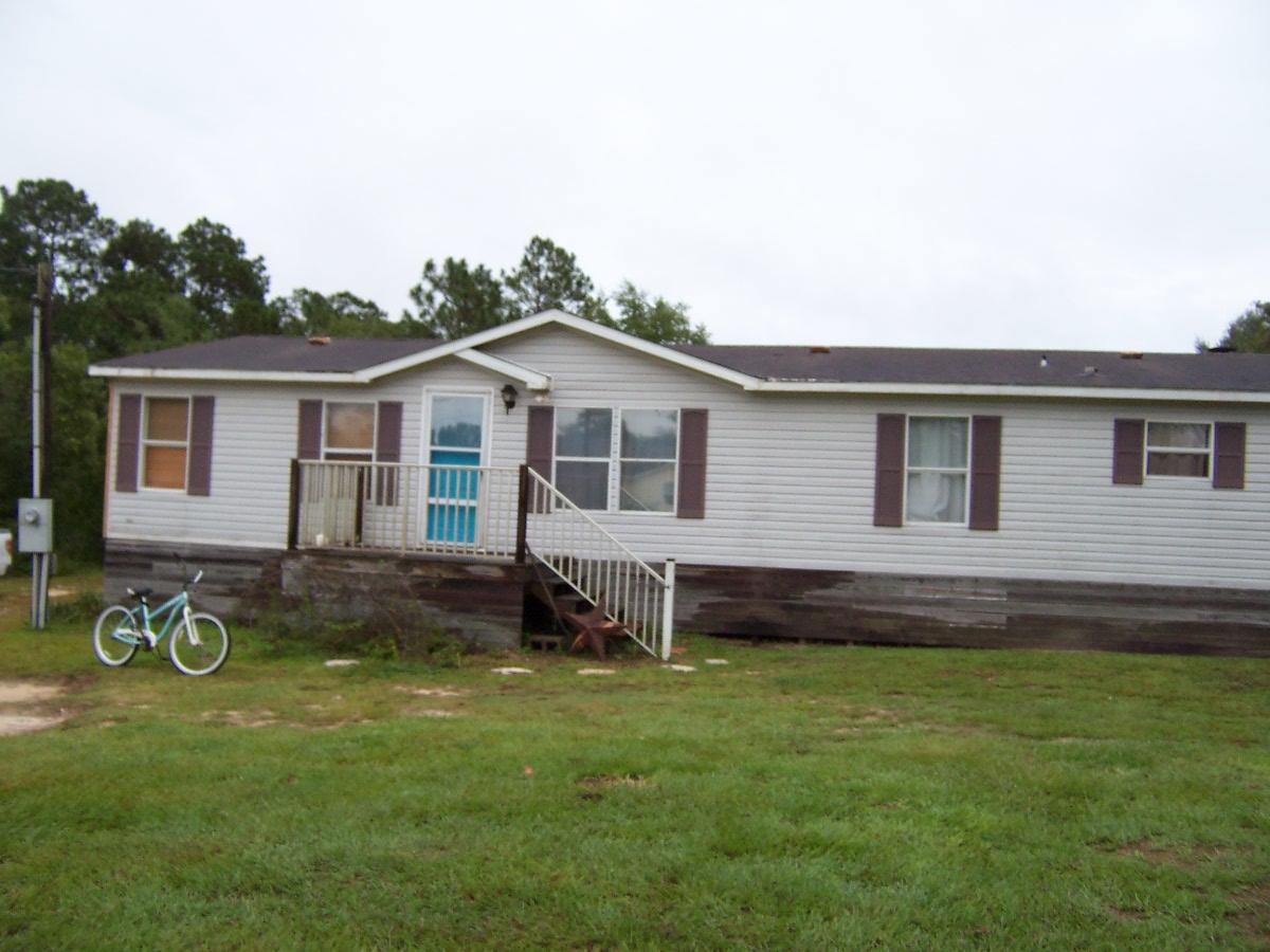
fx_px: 1211
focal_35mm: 33
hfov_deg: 55.4
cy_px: 476
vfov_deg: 42.9
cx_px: 635
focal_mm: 5.5
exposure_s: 1/90
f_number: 3.4
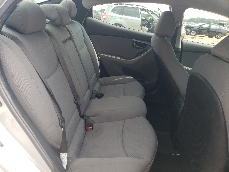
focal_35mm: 26
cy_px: 86
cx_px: 114
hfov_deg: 67.3
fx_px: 172
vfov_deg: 53.1
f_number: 1.5
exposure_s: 1/714
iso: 50
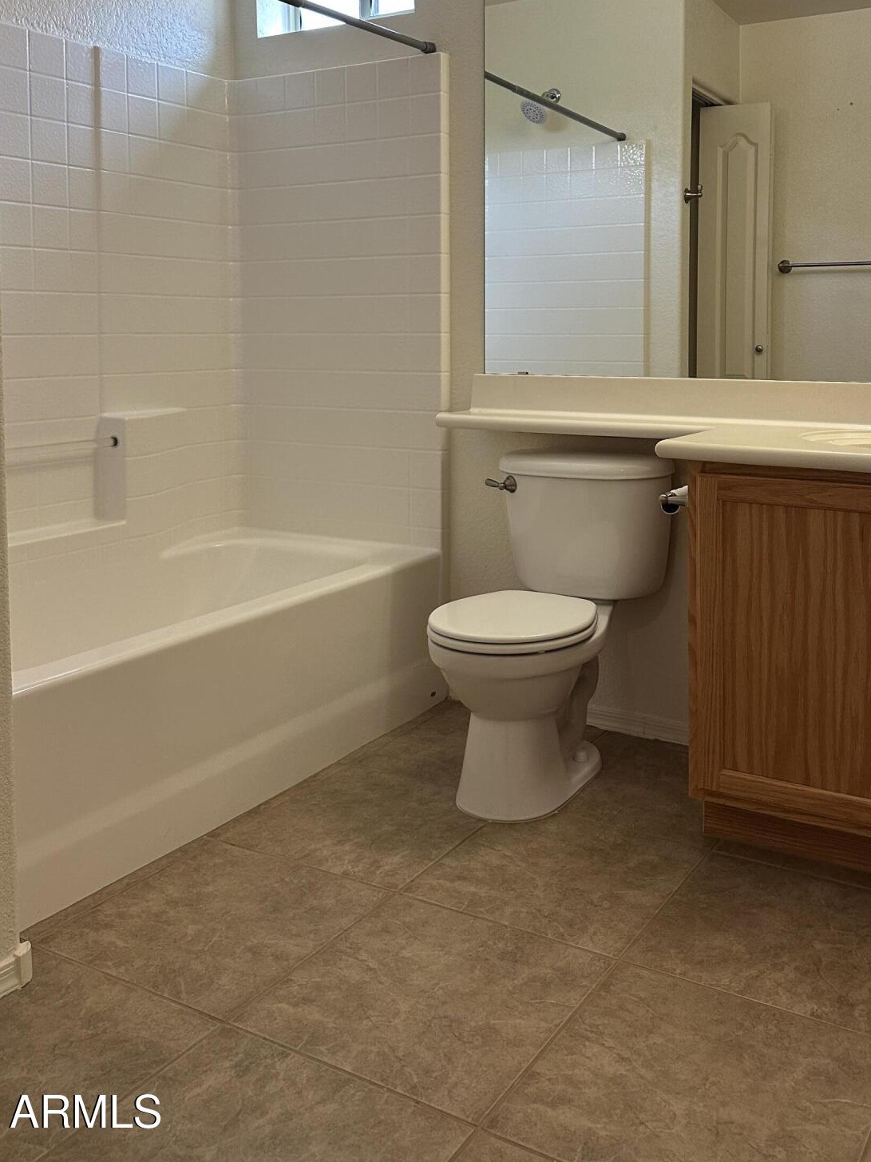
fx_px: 1107
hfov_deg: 42.9
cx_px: 492
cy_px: 387
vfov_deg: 54.2
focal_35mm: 33
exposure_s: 1/120
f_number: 1.78
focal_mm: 6.86
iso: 200
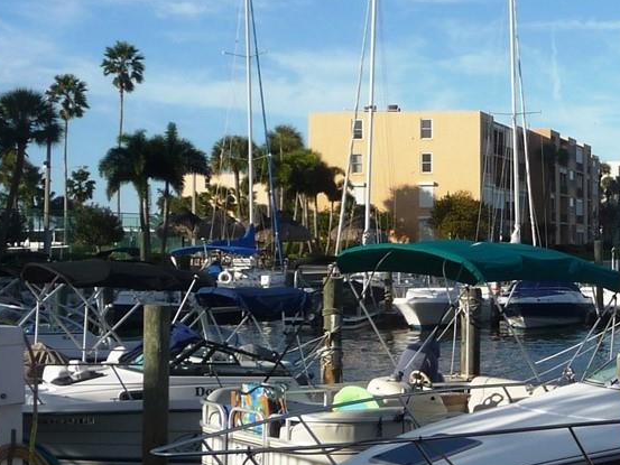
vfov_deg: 18.2
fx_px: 1451
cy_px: 235
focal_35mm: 81
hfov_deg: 22.6
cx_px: 702
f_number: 8
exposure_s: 1/320
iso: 100
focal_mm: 4.7
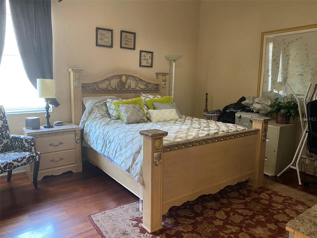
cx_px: 158
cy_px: 119
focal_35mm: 26
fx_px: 238
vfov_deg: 53.1
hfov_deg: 67.3
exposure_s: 1/60
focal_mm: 4.25
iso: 500
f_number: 1.8
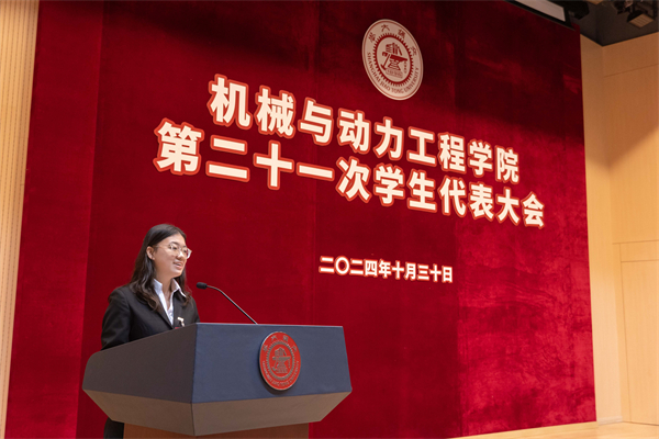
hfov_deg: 49.6
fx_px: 714
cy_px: 220
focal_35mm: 39
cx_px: 330
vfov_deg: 34.2
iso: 1250
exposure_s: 1/60
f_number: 4.5
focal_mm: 26
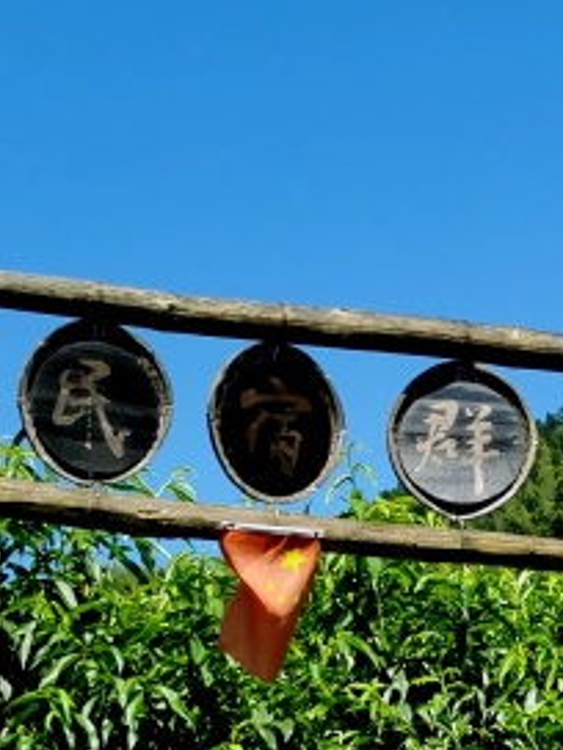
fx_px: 2581
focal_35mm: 119
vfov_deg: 15.5
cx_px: 138
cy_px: 1070
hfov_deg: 12.4
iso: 50
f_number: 1.8
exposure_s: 1/2331
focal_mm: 5.58
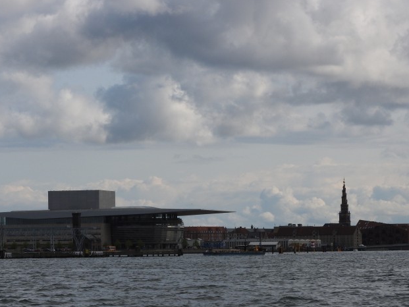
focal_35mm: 161
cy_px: 194
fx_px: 1903
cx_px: 187
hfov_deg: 12.3
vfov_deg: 9.2
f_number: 5
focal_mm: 22.4
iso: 100
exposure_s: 1/1250
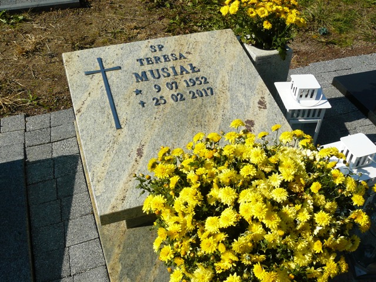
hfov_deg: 51.4
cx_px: 188
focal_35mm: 36
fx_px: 391
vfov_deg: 39.7
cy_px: 141
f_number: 6.3
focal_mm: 6
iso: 100
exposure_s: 1/400
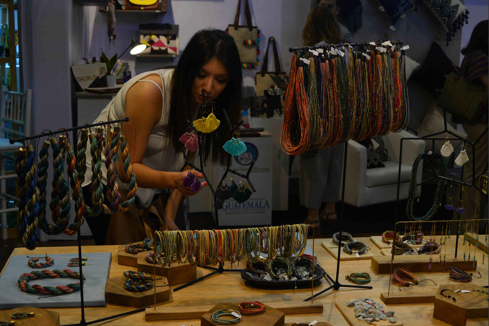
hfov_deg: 23.9
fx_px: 1155
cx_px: 244
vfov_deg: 16.1
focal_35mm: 85
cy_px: 163
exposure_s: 1/45
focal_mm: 85
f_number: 8
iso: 800
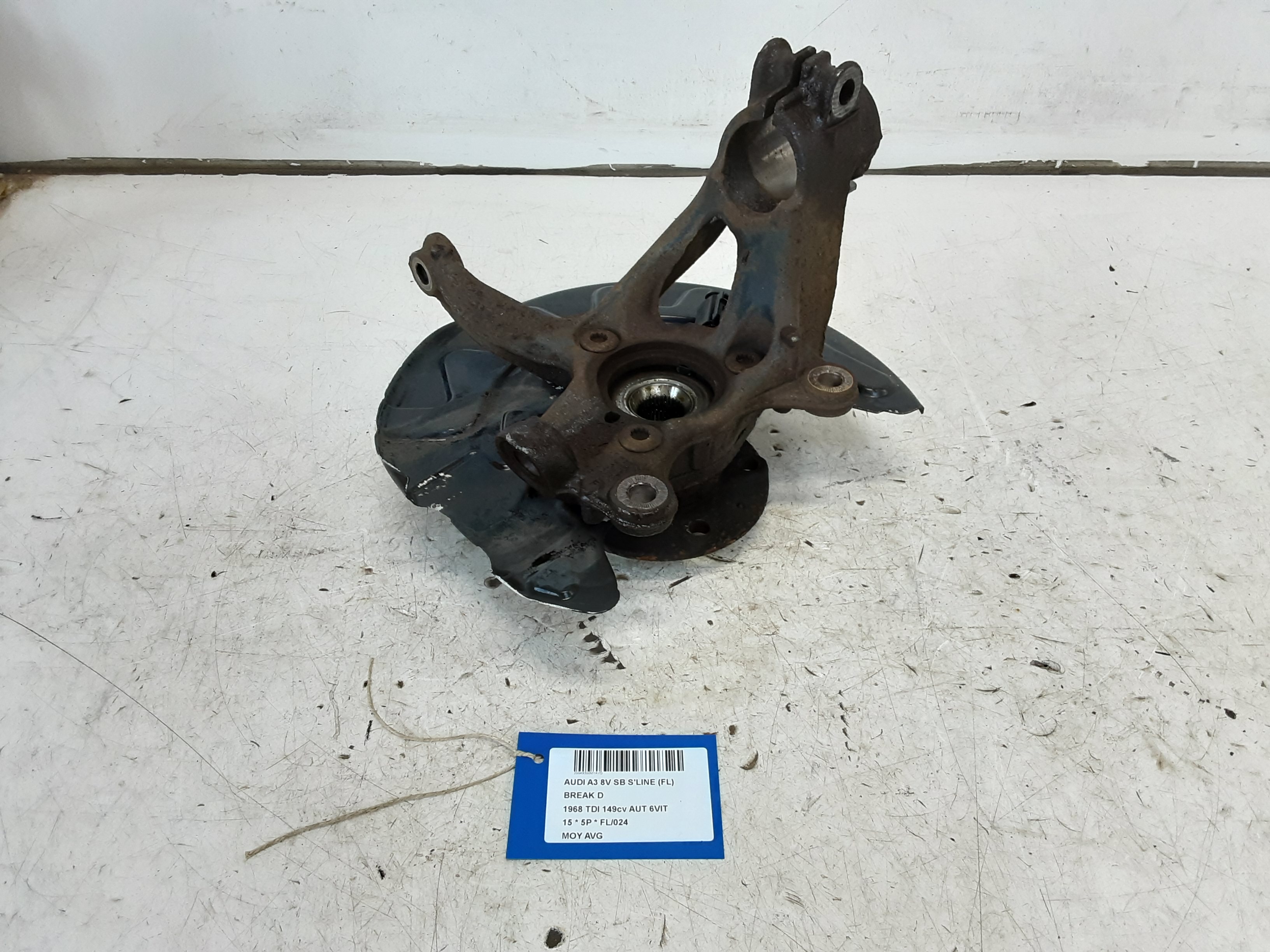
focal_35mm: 27
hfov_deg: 65.3
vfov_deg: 51.4
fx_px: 991
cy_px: 476
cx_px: 635
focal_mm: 2.91
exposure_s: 1/50
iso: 80
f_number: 1.9
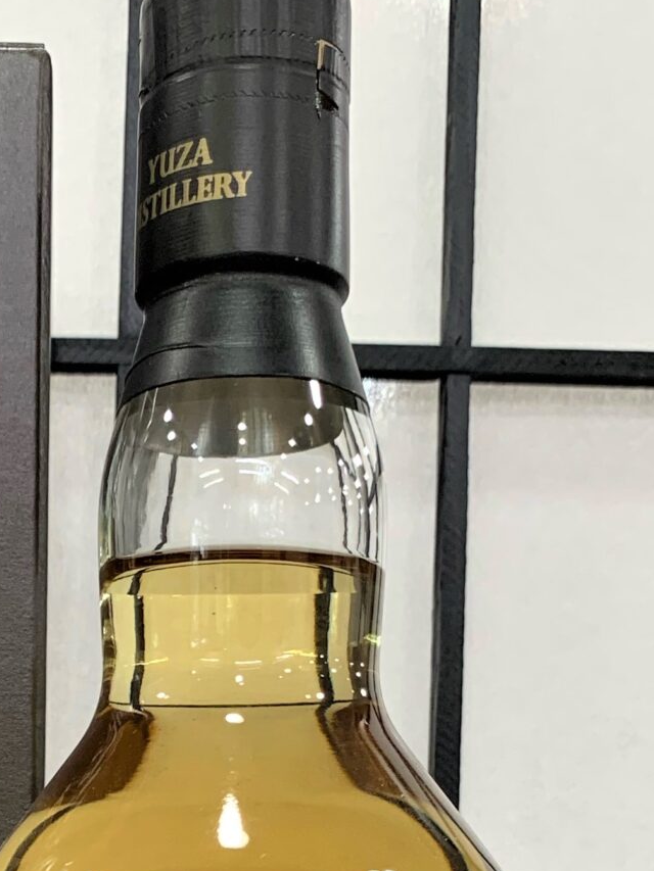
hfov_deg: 18.5
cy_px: 1098
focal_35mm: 78
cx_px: 18
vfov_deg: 22.6
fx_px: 1964
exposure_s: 1/60
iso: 100
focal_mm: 4.25
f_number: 1.8
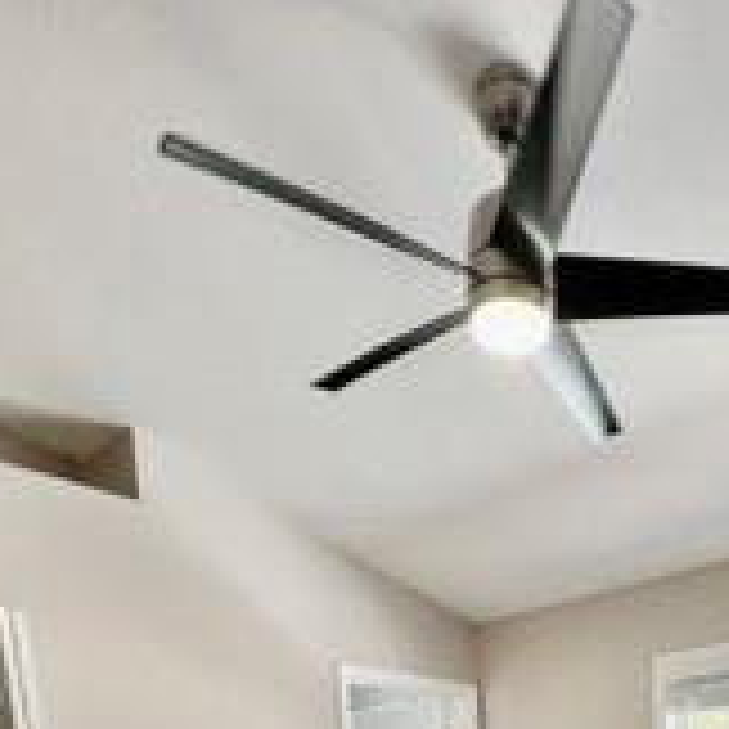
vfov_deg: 29.9
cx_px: 580
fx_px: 810
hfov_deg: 46.0
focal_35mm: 34
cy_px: 1076
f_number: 1.8
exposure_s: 1/99
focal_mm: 1.57
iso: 80
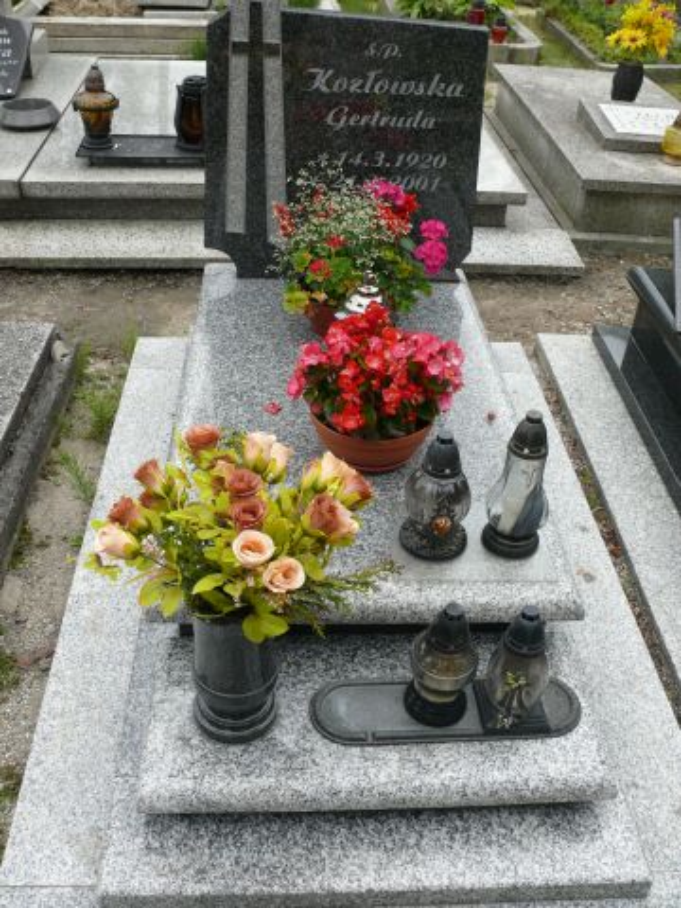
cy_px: 454
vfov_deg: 52.6
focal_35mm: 35
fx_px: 918
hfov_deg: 40.7
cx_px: 340
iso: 100
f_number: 4
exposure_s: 1/250
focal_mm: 7.4
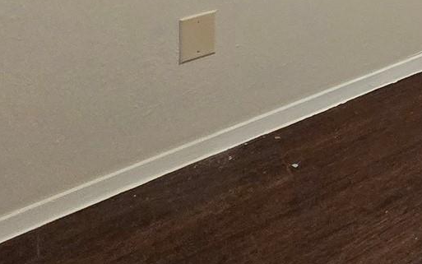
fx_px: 633
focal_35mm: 55
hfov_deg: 20.8
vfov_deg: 16.1
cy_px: -313
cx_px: 801
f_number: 2.2
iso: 500
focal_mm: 2.2
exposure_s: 1/60
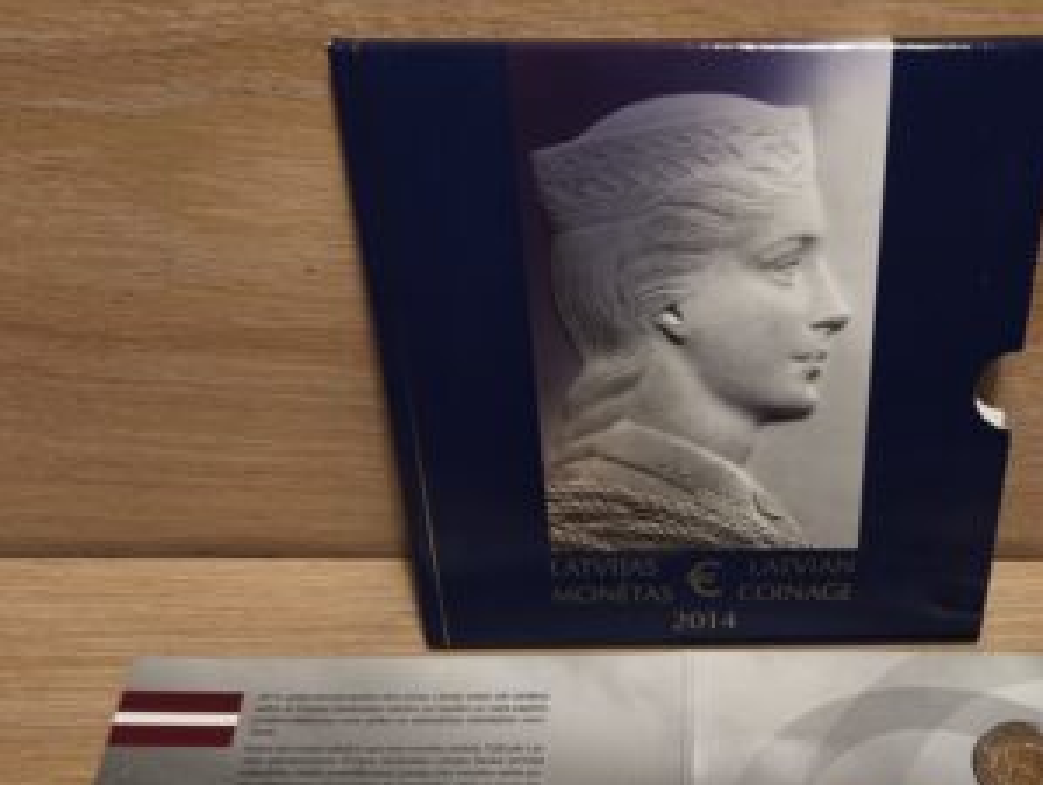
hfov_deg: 43.9
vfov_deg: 33.3
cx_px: 722
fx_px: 1267
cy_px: 645
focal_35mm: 42
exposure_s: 1/100
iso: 100
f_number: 1.7
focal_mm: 5.35
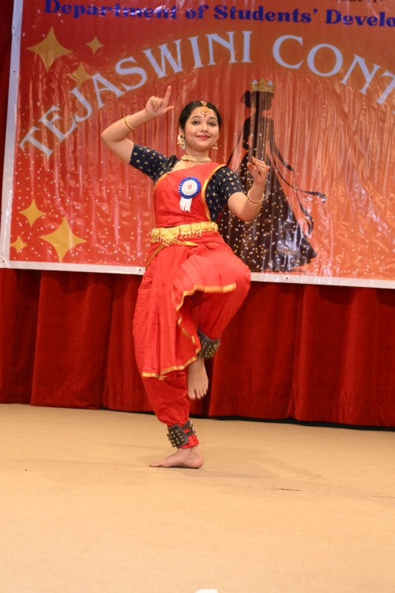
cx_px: 198
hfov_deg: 16.1
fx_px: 1399
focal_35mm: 85
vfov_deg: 23.9
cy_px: 296
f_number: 5.6
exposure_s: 1/125
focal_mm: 57
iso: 2000
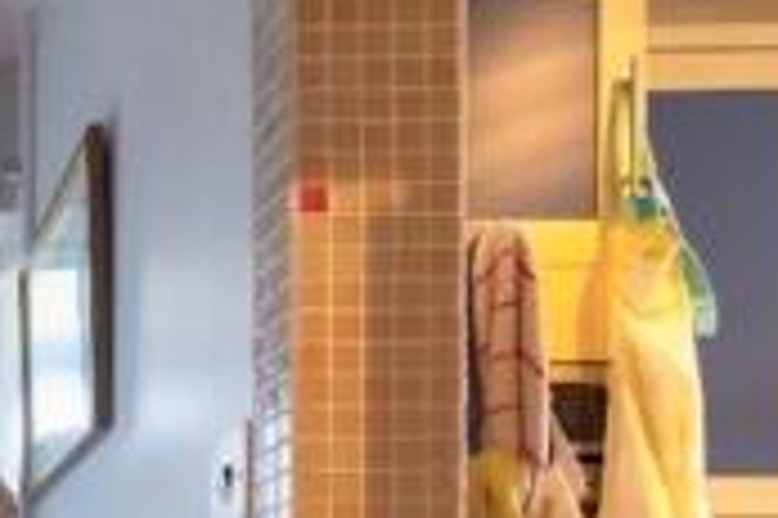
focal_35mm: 57
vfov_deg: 20.7
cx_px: -292
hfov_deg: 27.7
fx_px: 1231
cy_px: 748
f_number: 4
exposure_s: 1/15
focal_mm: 10
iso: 2000
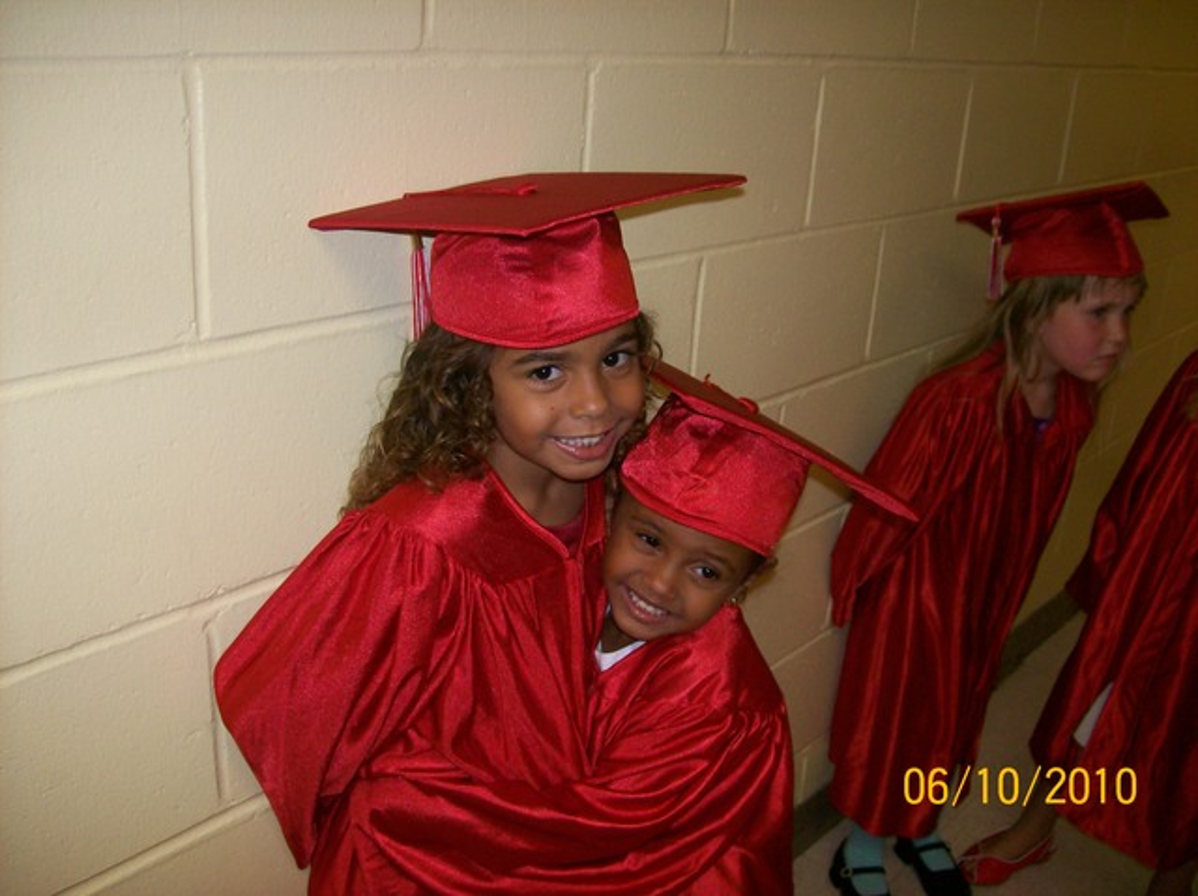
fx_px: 1245
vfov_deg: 39.6
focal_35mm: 36
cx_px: 599
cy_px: 448
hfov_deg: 51.4
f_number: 2.7
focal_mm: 6
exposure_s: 1/64
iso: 80
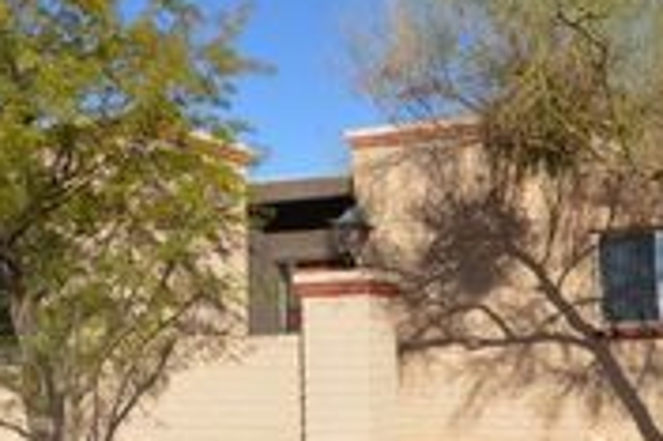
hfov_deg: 36.0
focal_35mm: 55
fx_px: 1020
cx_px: 316
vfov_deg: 24.4
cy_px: 239
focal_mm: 13
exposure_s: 1/200
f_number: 10
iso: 100
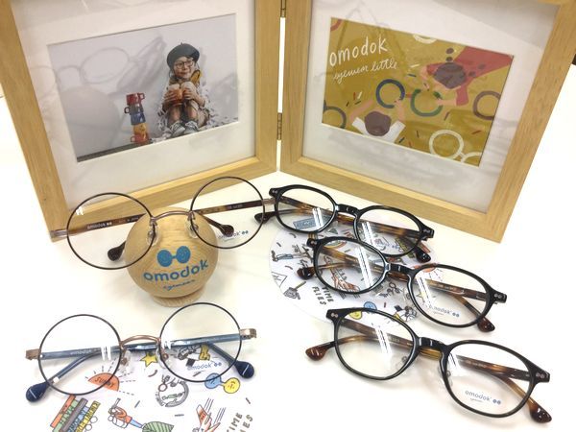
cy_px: 216
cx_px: 288
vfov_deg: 45.4
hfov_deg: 58.4
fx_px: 516
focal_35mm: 31
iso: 32
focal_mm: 3.3
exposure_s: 1/33
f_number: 2.4
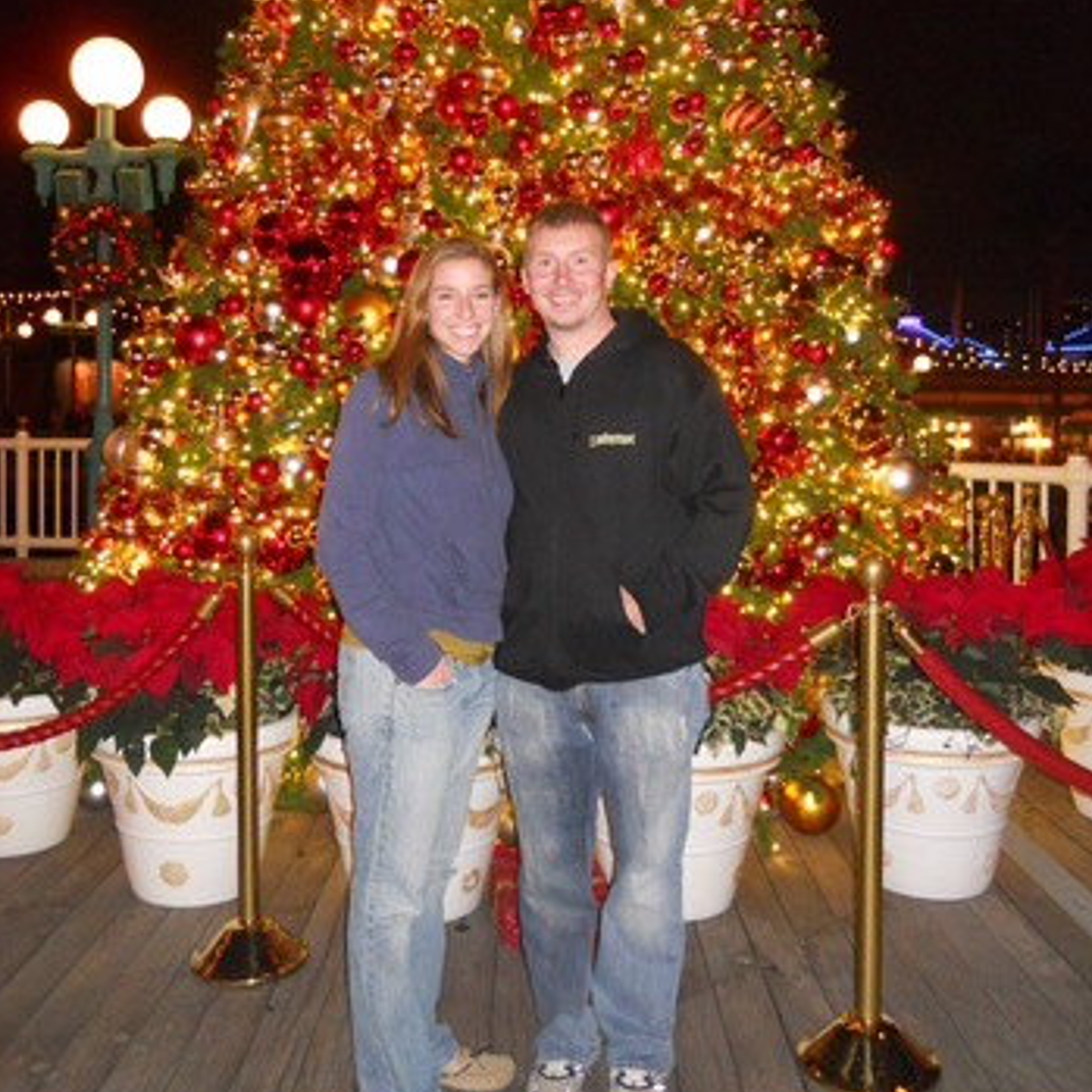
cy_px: 388
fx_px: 1213
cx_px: 532
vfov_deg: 47.9
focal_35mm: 34
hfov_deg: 48.4
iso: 500
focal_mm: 5
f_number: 2.7
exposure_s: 1/25
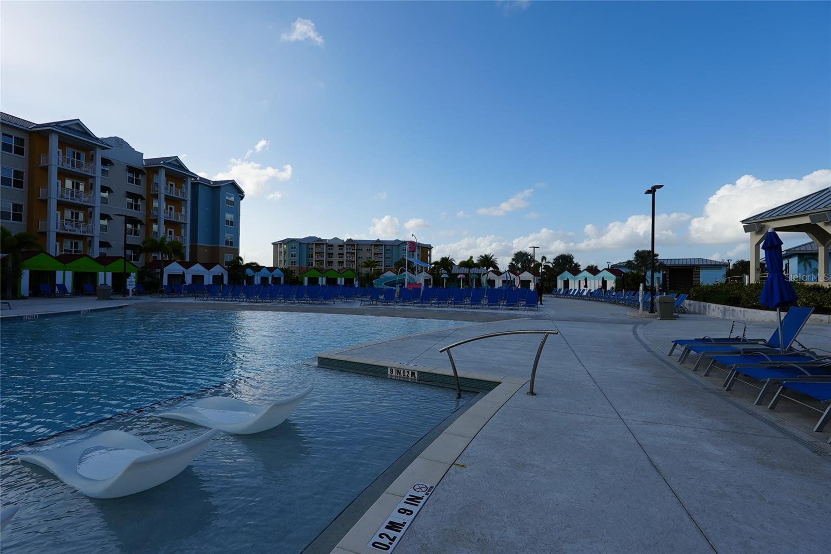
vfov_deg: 73.8
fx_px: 369
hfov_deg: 96.7
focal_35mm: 16
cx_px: 416
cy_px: 277
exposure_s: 1/640
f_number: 5
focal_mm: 11
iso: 80
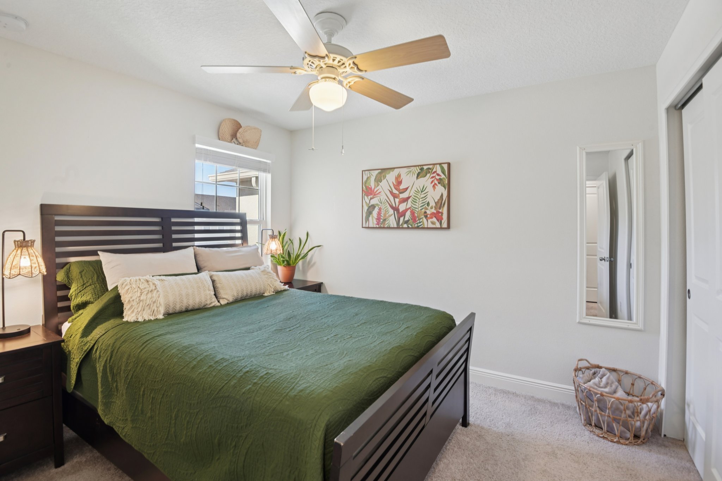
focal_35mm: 16
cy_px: 240
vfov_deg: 73.7
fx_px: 321
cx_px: 361
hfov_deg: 96.7
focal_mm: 16
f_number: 8
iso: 400
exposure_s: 1/15
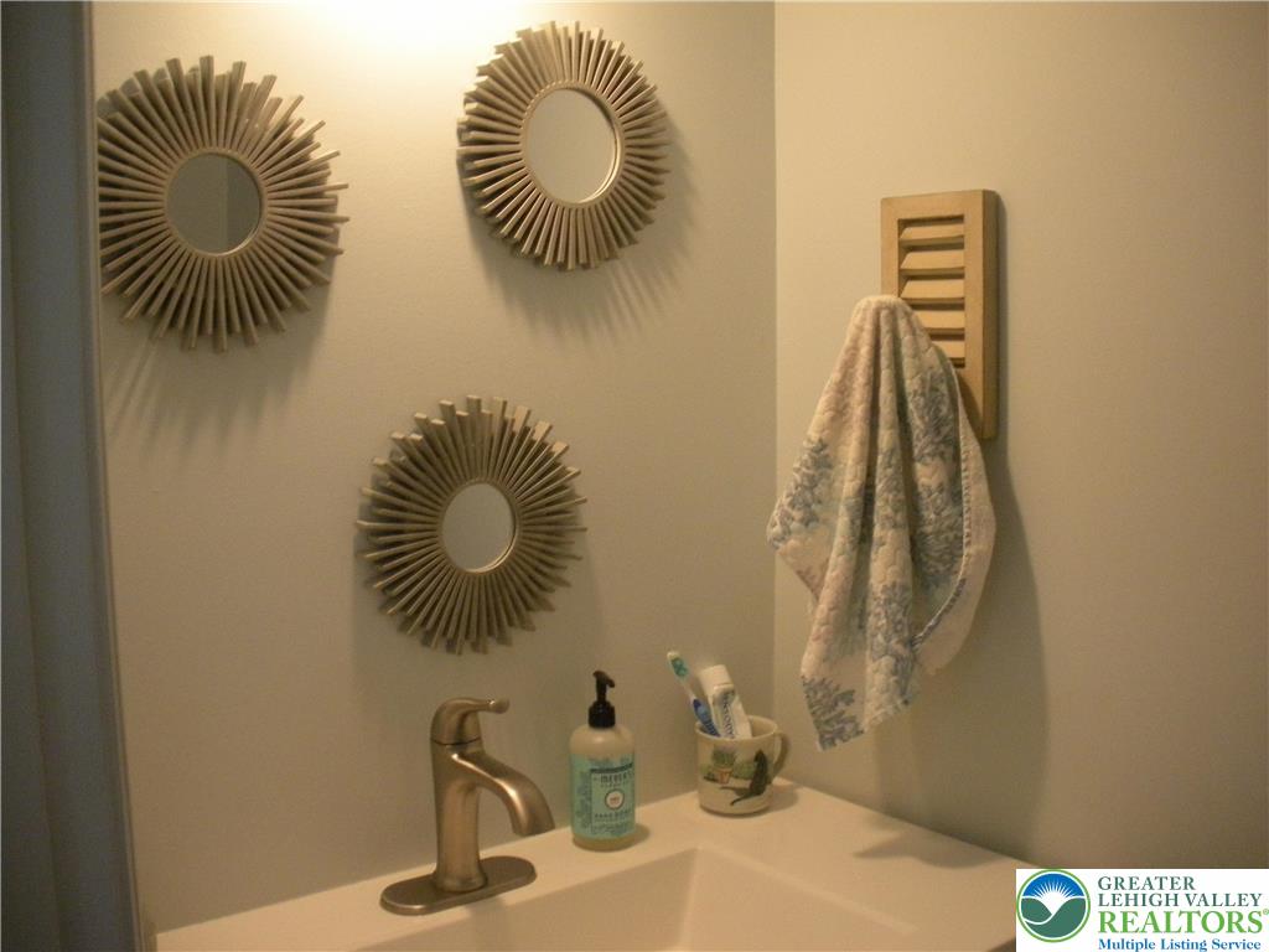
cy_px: 476
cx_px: 634
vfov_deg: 40.7
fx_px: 1283
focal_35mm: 35
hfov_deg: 52.6
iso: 400
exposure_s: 1/54.1
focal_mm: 6.3
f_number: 3.5
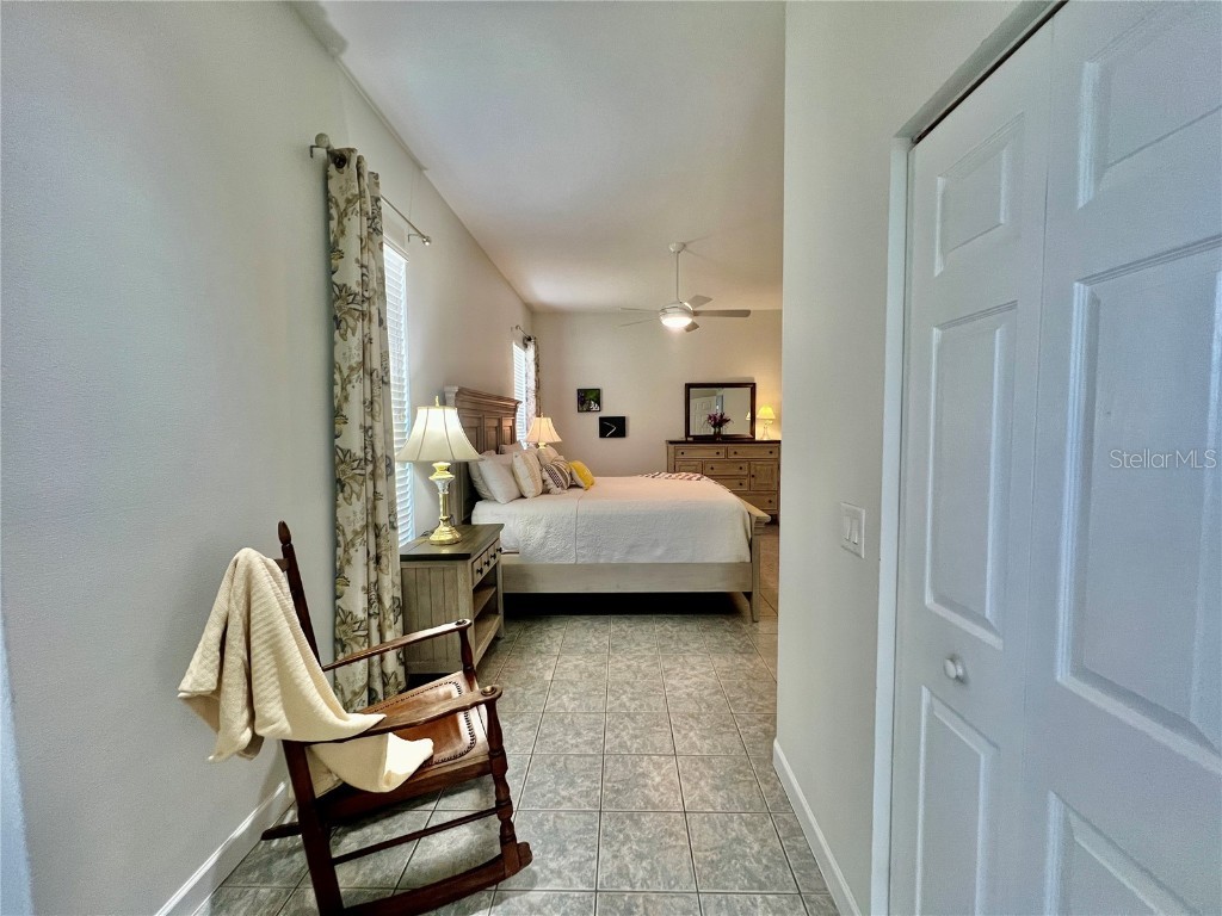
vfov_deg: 89.9
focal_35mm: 13
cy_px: 458
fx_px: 459
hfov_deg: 106.2
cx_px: 611
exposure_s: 1/120
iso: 200
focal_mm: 1.57
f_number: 1.8
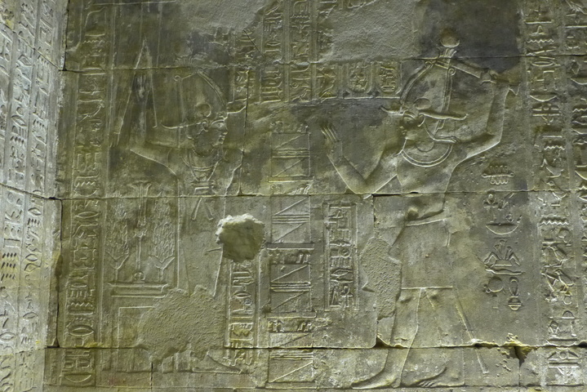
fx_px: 652
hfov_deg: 48.4
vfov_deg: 33.4
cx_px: 294
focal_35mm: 40
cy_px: 196
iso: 1600
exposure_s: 1/80
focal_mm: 7.9
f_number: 1.7
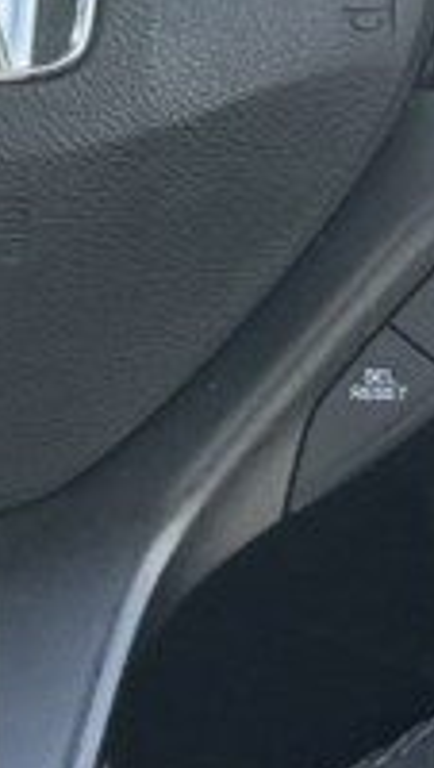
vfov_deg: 11.0
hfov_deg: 5.1
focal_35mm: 196
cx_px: -1686
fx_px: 3996
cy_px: 271
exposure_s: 1/633
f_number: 1.78
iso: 80
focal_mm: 6.76
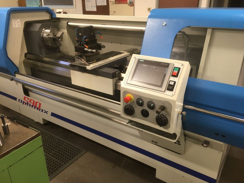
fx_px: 204
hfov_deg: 61.7
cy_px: 92
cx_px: 122
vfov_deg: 48.2
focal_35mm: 29
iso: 125
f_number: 2.2
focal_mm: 4.15
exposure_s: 1/33
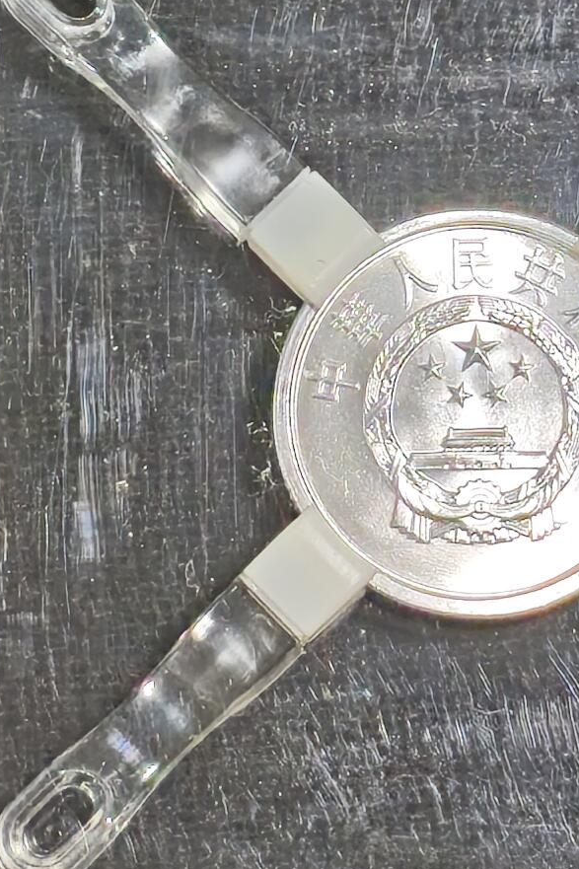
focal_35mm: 255
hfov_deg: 5.4
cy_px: 106
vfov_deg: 8.1
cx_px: 480
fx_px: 6154
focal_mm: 4.94
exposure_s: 1/1244
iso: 50
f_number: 1.5
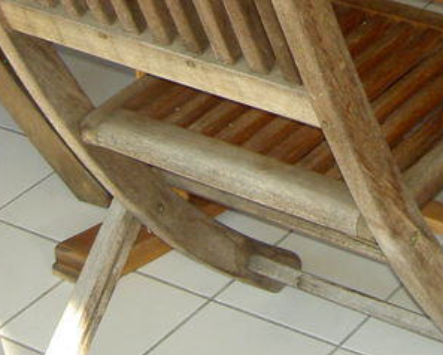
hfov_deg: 14.9
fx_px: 1679
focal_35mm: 128
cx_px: 345
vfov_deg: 11.7
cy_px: -109
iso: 100
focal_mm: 8
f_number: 2.8
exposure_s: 1/60
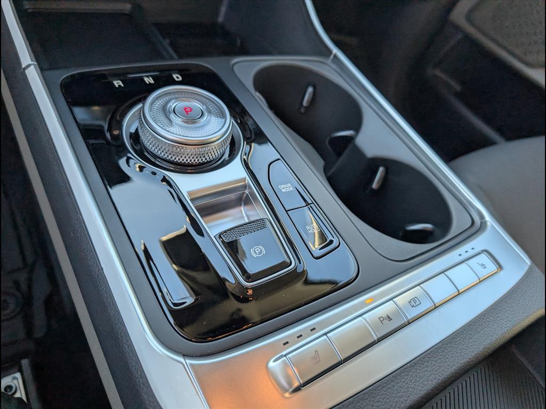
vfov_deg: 56.8
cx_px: 273
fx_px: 379
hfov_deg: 71.6
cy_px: 204
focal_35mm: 24
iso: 110
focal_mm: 6.9
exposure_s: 1/370
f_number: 1.68
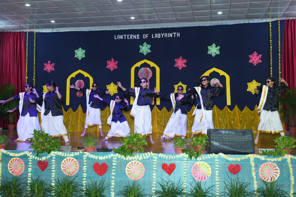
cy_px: 97
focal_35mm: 41
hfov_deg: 47.4
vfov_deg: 32.6
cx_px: 145
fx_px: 337
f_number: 5.6
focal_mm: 39
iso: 1600
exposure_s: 1/200
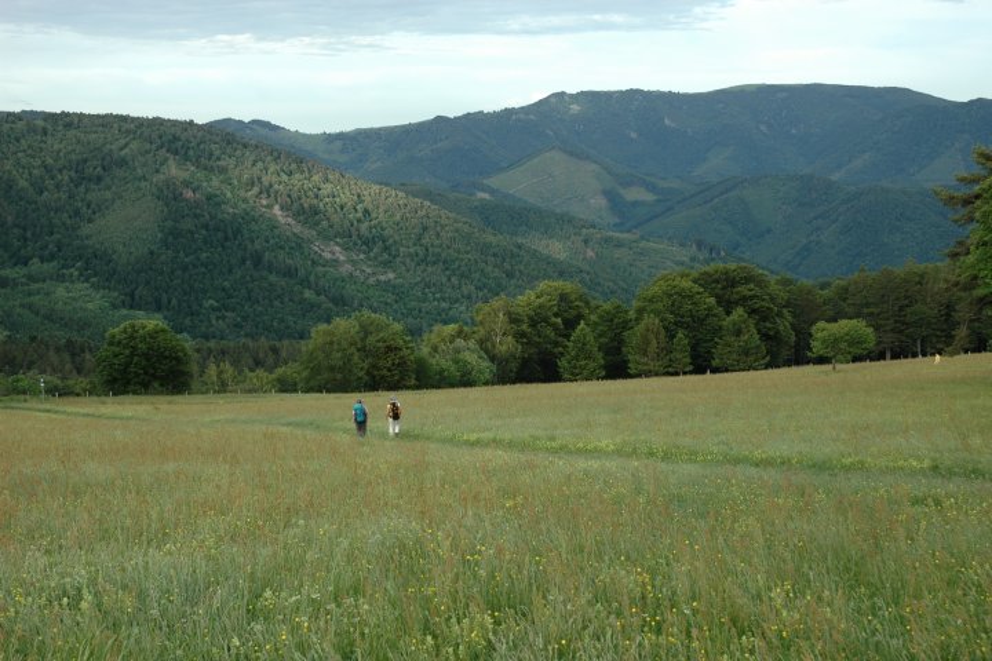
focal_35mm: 51
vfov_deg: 26.5
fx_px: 1405
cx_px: 496
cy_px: 330
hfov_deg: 38.9
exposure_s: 1/160
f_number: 6.3
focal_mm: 34
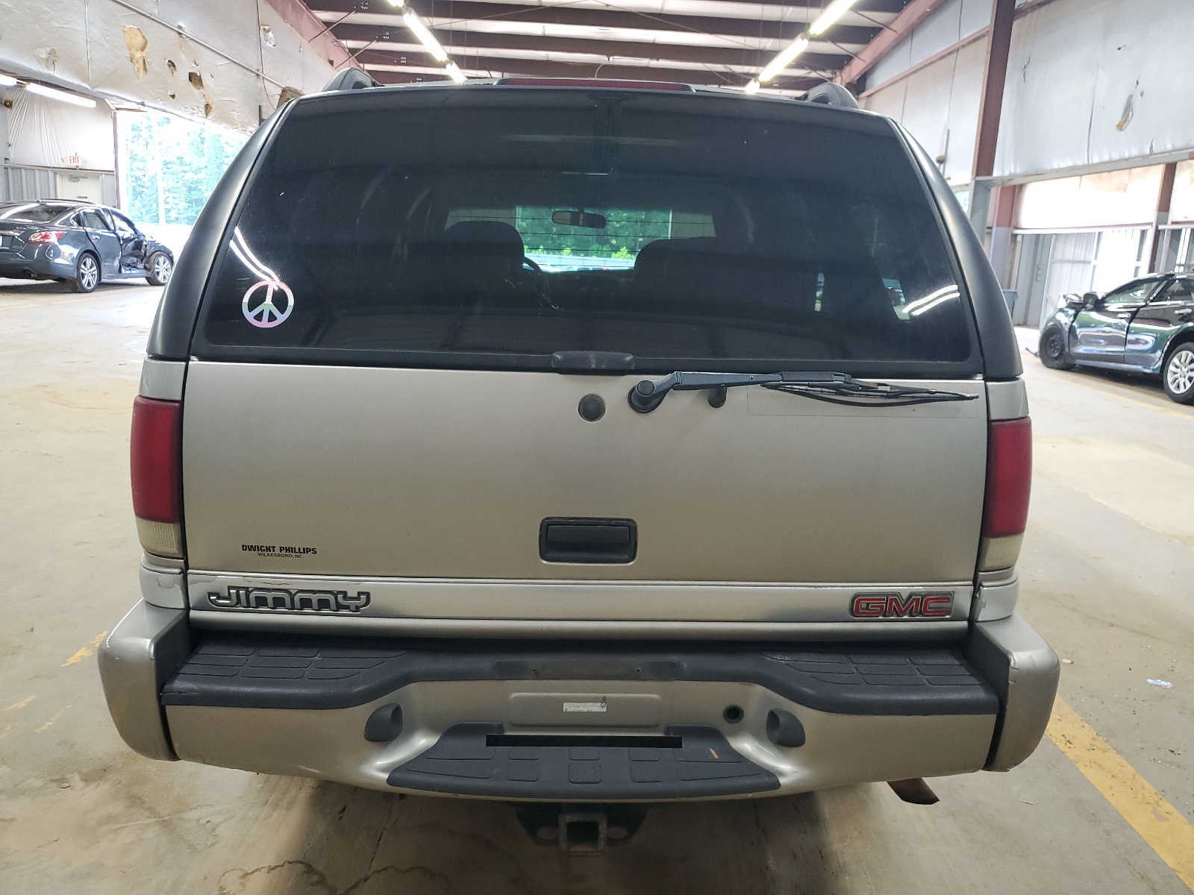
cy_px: 448
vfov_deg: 53.1
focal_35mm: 26
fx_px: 897
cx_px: 597
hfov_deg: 67.3
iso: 94
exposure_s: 1/60.2
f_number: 1.5
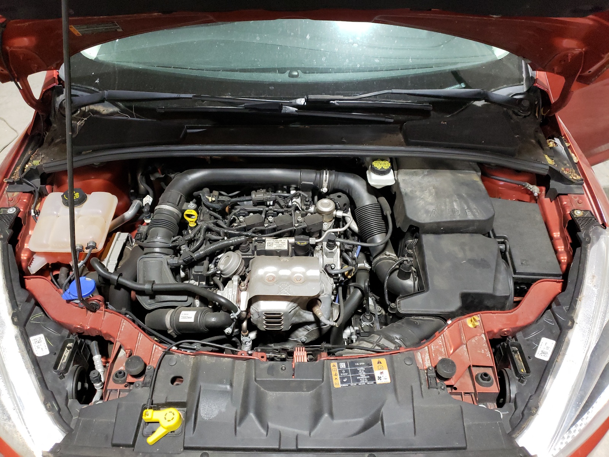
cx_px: 304
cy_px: 228
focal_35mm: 26
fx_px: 457
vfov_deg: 53.1
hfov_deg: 67.3
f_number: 1.5
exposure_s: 1/60.2
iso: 313
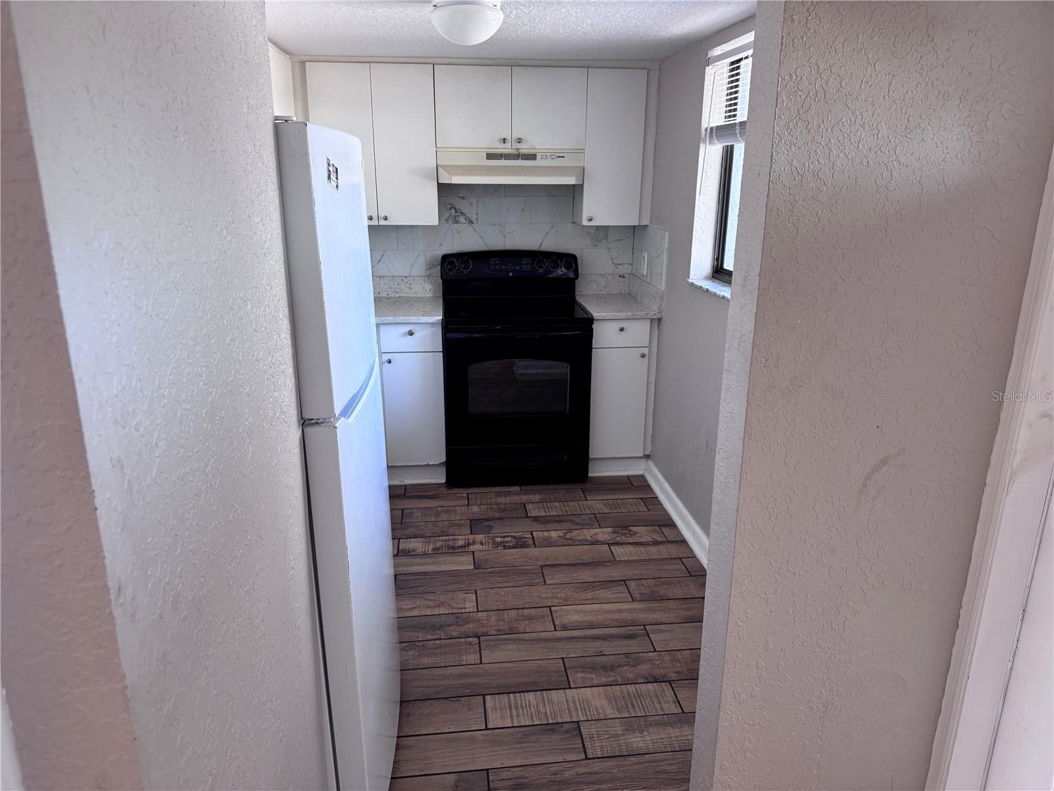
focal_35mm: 24
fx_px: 731
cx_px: 527
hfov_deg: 71.6
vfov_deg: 56.8
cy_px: 396
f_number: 1.78
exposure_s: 1/108
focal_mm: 6.76
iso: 200
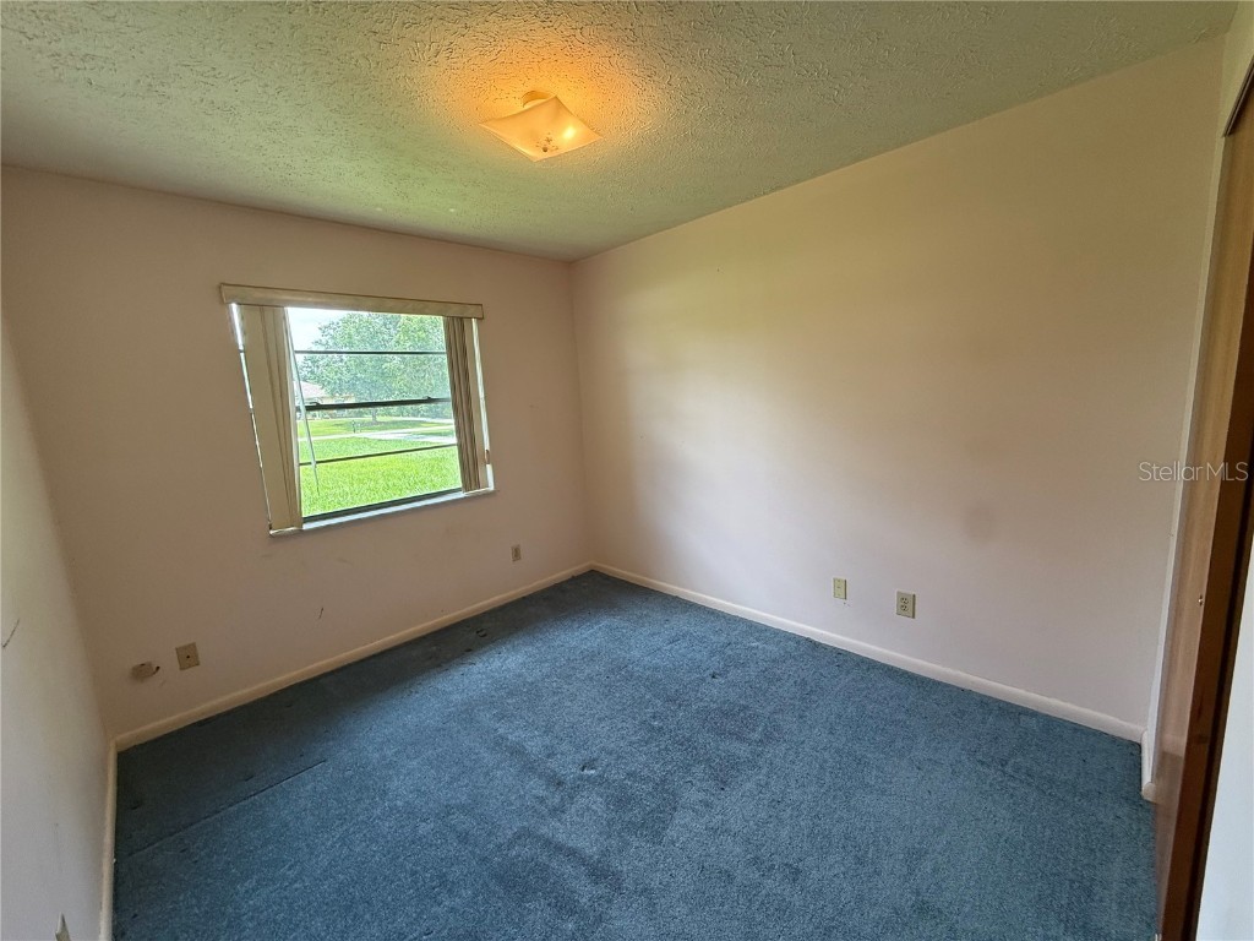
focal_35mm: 14
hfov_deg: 102.1
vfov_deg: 85.7
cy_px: 470
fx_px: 507
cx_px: 627
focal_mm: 2.22
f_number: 2.2
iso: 125
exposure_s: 1/120
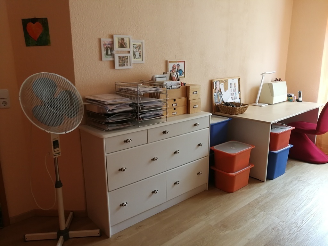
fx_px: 256
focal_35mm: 27
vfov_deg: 51.4
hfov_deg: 65.3
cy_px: 123
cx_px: 164
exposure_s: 1/50
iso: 160
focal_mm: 3.95
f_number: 1.8
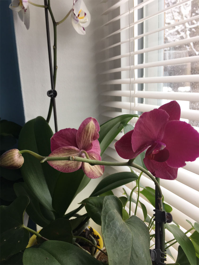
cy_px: 132
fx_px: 222
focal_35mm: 29
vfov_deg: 61.7
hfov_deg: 48.2
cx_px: 100
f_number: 2.2
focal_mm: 4.15
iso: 40
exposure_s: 1/120
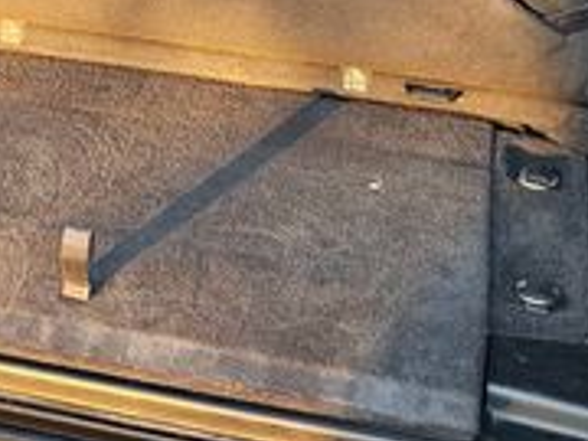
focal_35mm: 82
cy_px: -121
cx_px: 140
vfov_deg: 17.0
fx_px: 1393
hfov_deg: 23.6
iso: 200
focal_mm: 6.3
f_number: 1.7
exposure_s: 1/120
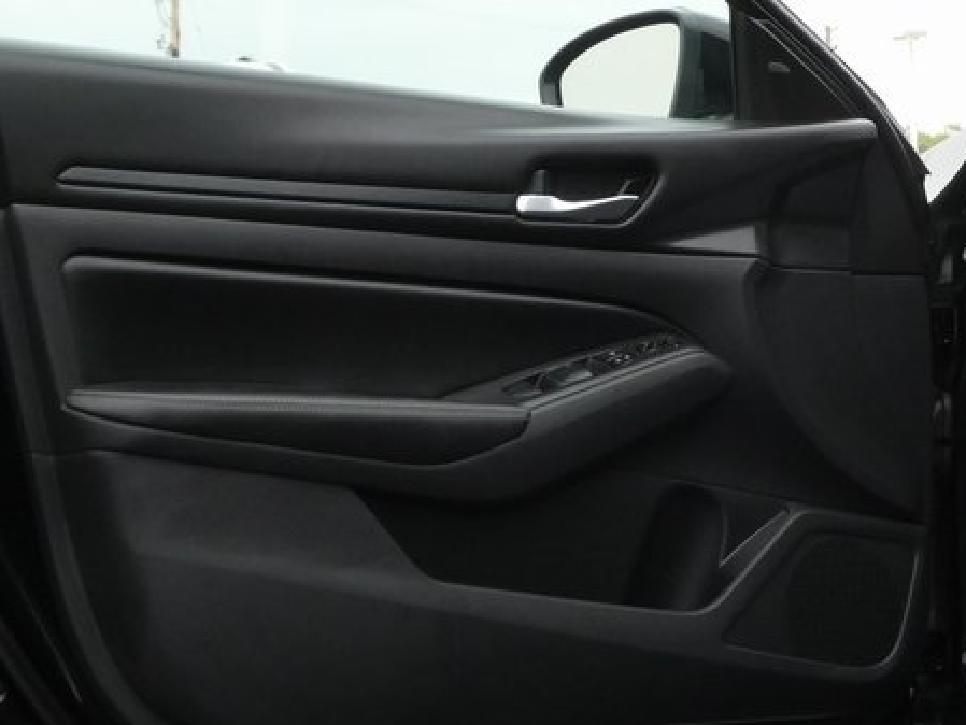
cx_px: 790
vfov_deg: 13.0
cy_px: 241
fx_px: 3182
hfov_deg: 17.1
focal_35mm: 114
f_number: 4.1
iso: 250
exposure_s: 1/250
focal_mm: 9
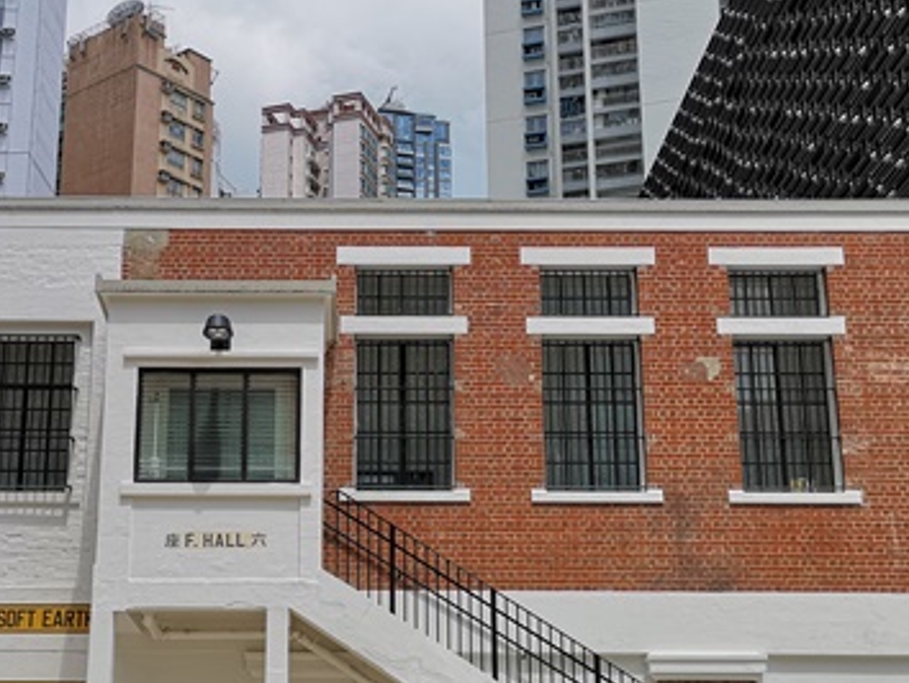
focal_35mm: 61
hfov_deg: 31.5
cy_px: 388
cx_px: 336
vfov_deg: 24.0
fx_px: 1603
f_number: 1.8
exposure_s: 1/2128
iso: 50
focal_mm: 3.95
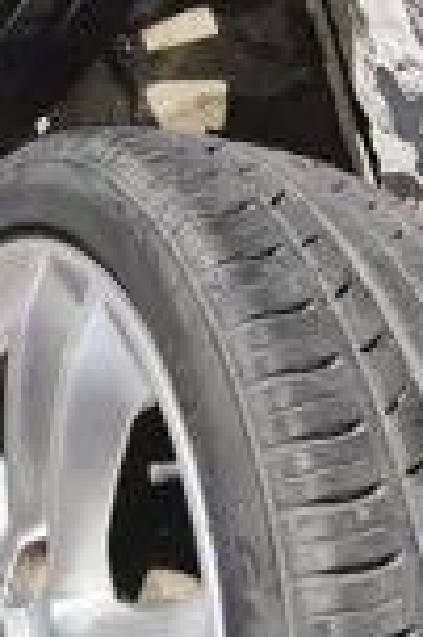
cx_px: 126
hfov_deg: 21.4
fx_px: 1113
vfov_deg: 28.4
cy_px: -101
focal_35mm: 63
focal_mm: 6.18
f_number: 1.65
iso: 50
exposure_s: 1/1442
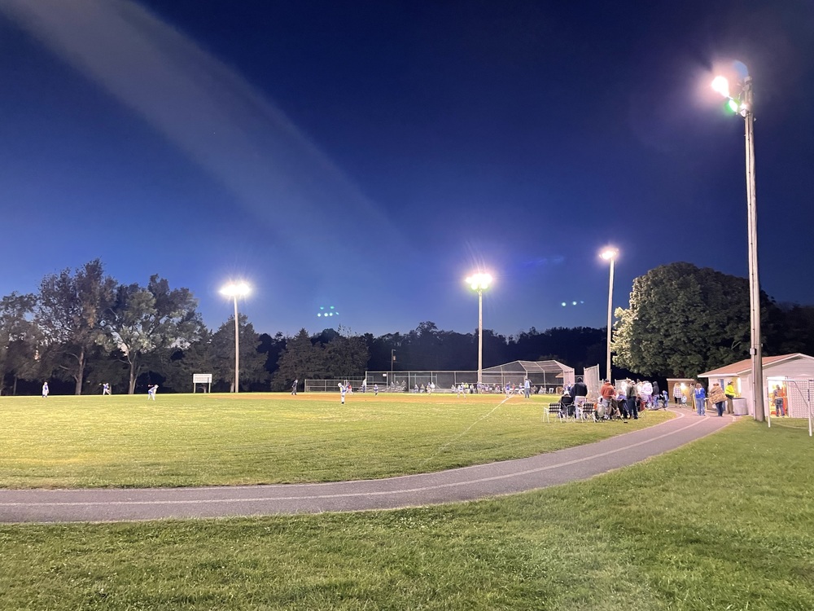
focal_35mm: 26
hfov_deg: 67.3
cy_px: 306
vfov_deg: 53.1
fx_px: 611
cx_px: 407
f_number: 1.6
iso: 500
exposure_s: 1/30
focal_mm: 4.2
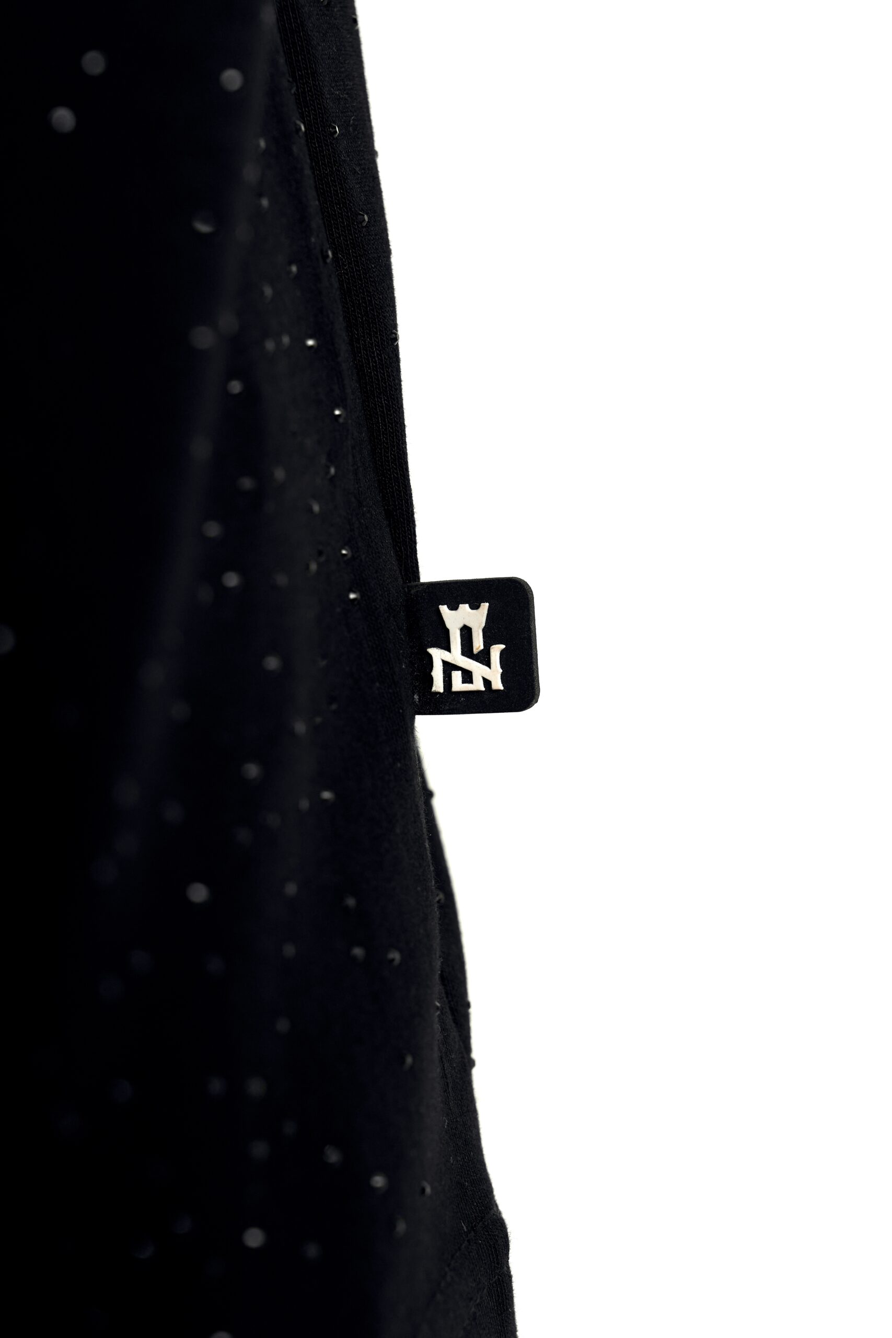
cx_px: 446
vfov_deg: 28.8
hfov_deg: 19.5
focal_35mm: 70
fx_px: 2601
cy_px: 669
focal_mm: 70
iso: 320
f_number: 7.1
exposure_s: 1/160
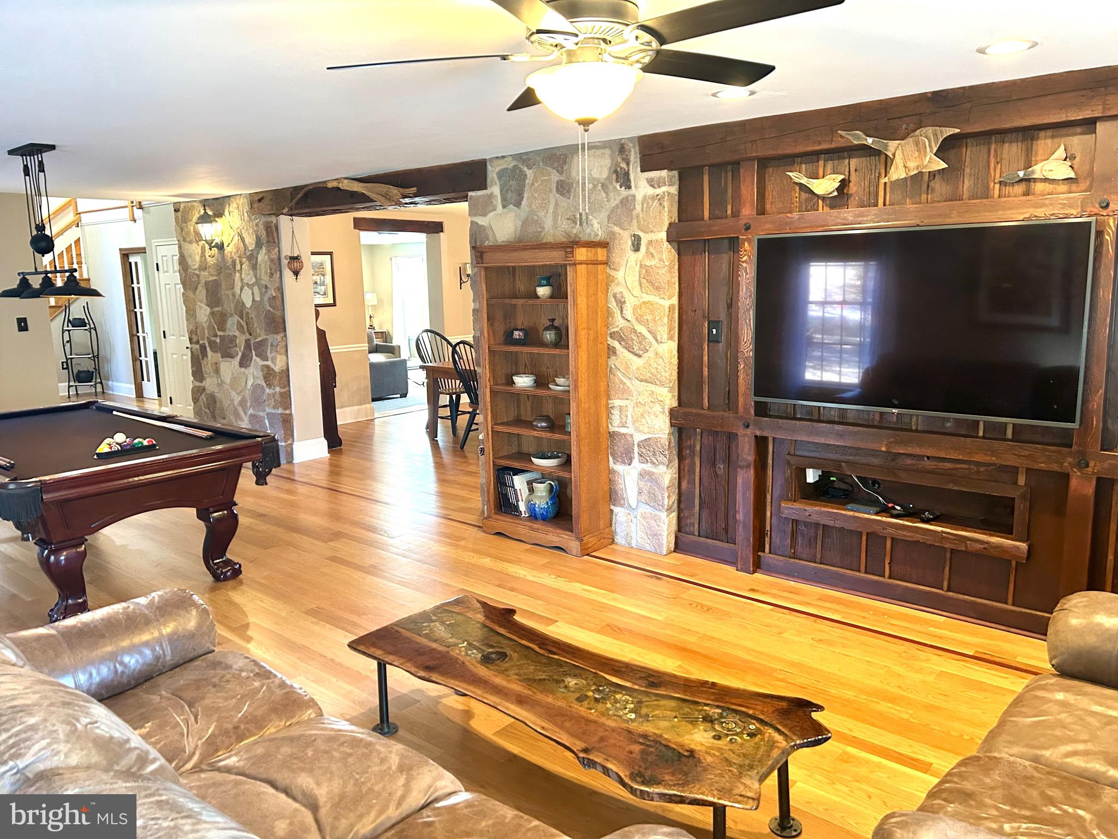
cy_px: 420
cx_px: 559
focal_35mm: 26
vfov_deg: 53.1
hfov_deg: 67.3
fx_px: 840
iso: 320
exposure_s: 1/60
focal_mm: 5.7
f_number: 1.5
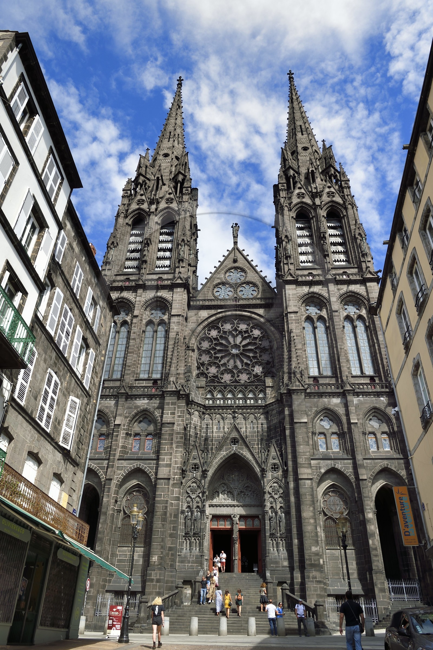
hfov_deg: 49.5
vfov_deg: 69.4
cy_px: 325
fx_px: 470
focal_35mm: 26
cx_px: 216
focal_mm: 26
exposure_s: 1/250
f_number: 11
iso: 200
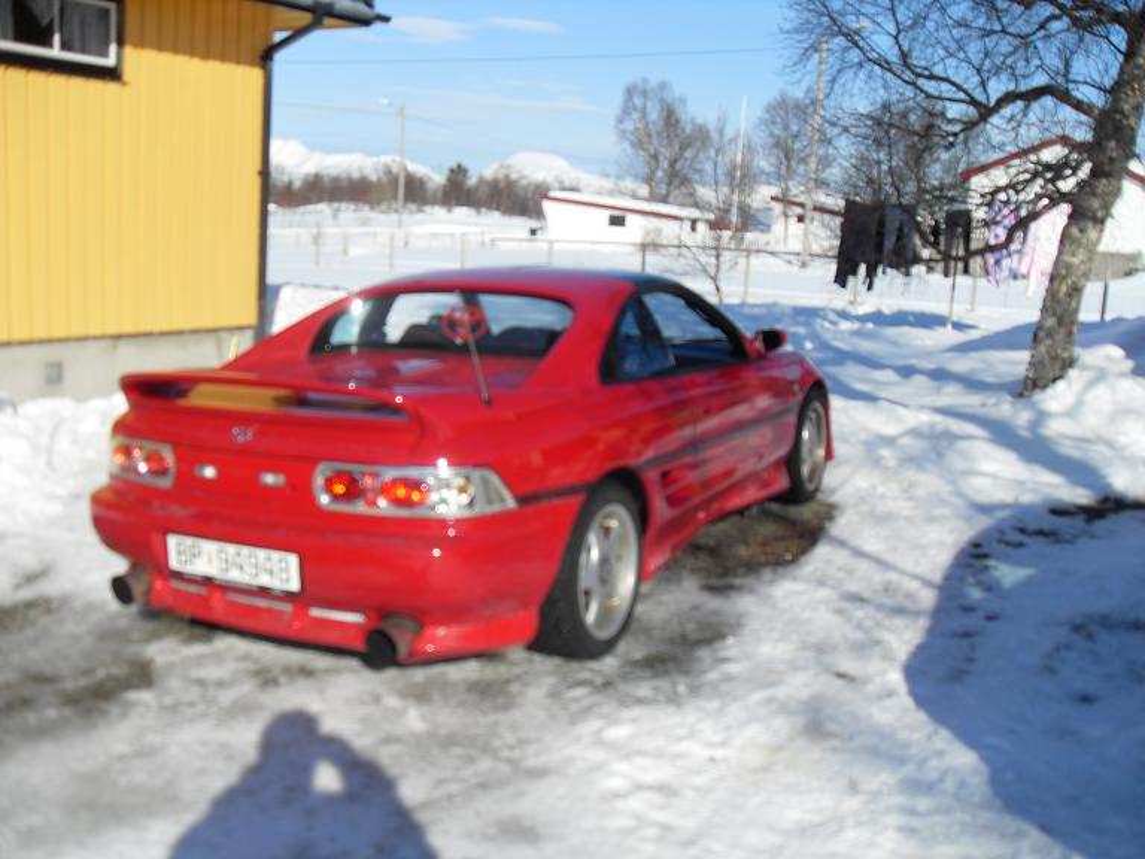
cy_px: 430
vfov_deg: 41.8
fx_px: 1125
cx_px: 572
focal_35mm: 34
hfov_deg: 54.0
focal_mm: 6.3
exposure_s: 1/250
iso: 80
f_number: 7
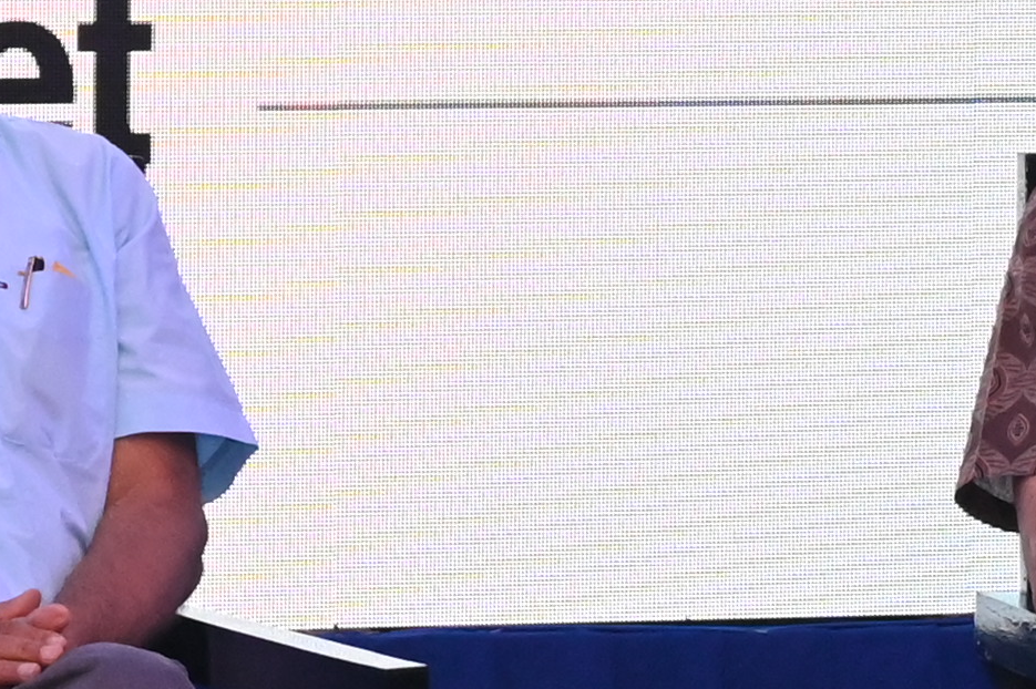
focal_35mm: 278
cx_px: -1217
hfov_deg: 7.1
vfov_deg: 4.9
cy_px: -86
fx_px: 7994
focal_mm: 43
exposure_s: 1/160
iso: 3200
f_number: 4
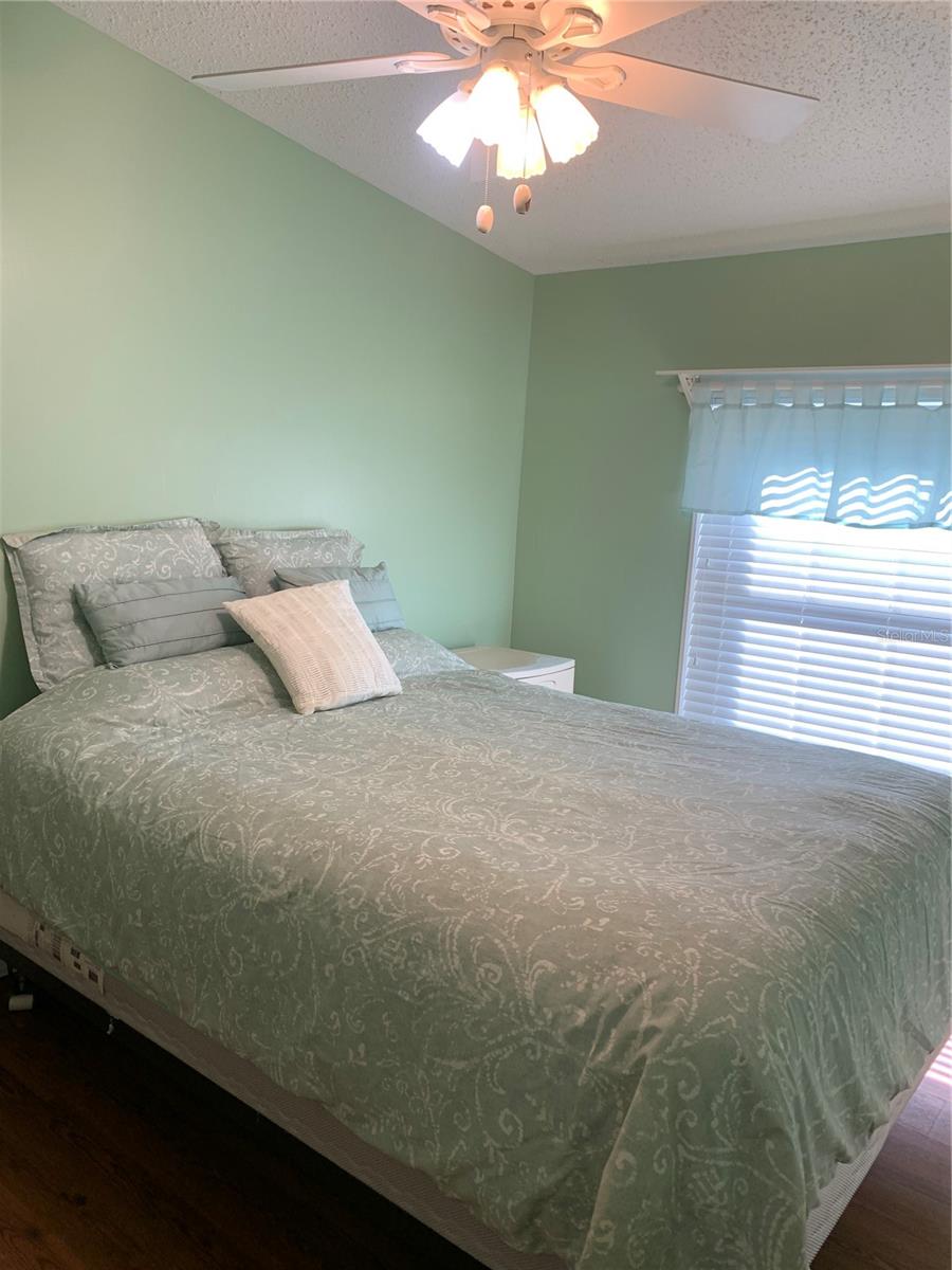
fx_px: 953
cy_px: 635
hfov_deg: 53.1
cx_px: 476
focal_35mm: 26
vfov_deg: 67.3
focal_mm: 4.25
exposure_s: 1/120
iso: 64
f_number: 1.8
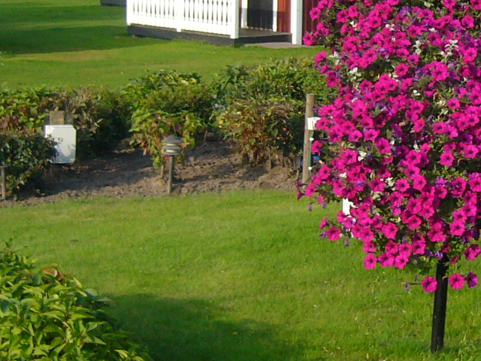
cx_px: 419
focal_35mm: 119
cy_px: 55
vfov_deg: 12.4
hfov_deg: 16.4
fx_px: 1654
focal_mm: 5.8
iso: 100
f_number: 5.6
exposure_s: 1/200
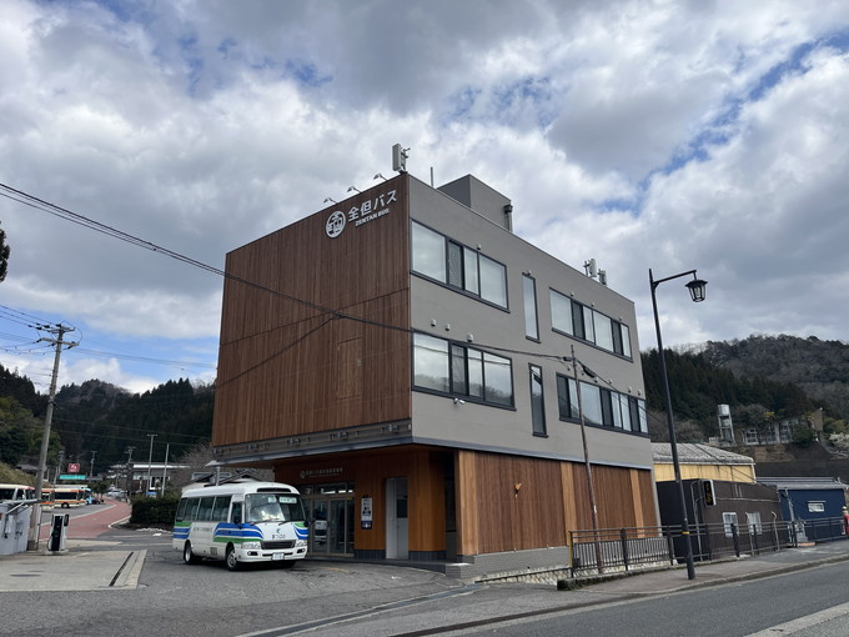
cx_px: 424
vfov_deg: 53.1
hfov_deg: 67.3
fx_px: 638
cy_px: 318
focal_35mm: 26
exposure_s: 1/4310
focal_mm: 5.1
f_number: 1.6
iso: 50
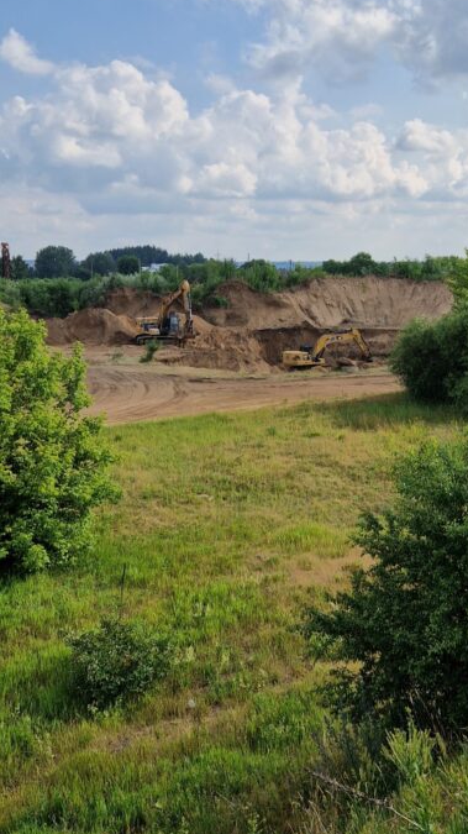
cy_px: 318
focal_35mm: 38
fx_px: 839
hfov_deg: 31.0
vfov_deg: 52.3
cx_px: 294
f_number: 1.8
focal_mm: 5.4
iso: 50
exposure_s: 1/2728
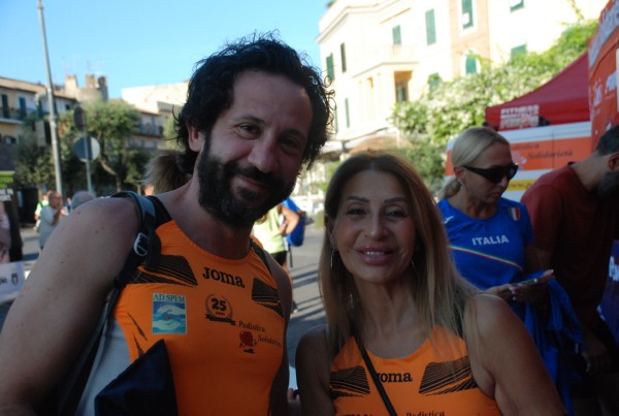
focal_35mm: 52
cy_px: 208
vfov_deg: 25.9
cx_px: 310
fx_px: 905
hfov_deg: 37.8
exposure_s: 1/1600
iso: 1000
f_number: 5.6
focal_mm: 35
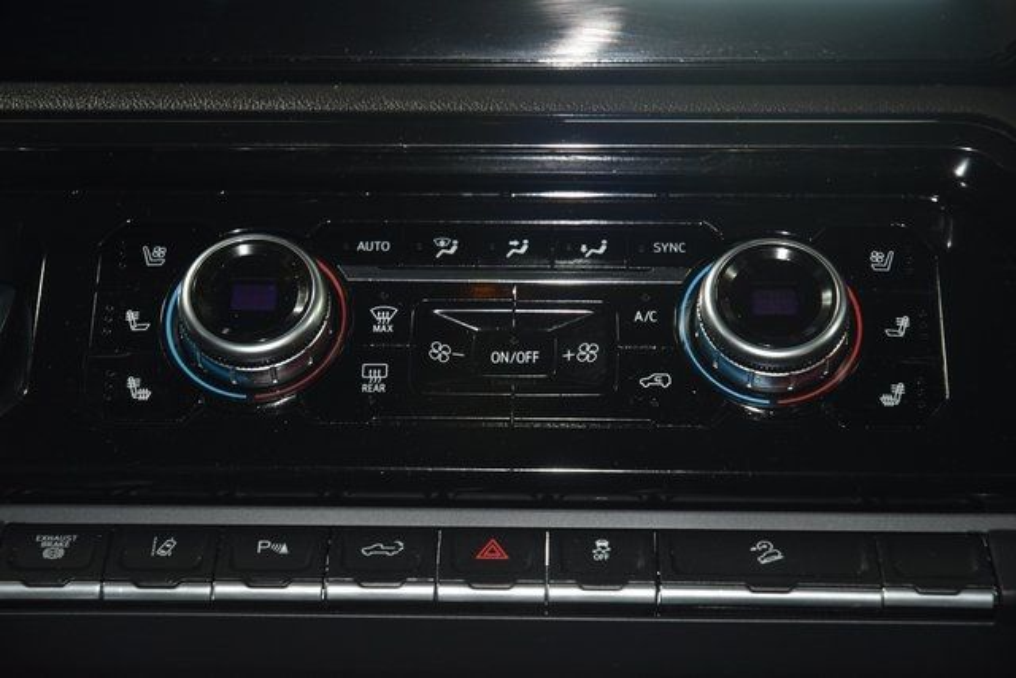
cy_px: 339
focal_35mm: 105
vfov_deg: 13.0
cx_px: 508
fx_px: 2964
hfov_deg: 19.5
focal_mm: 70
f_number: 4.5
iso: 1600
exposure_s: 1/30
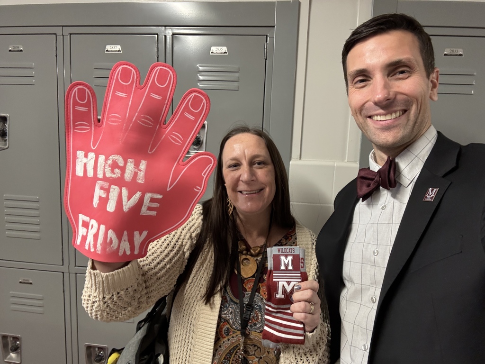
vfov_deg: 58.9
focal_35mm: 23
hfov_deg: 73.9
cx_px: 242
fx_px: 322
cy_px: 182
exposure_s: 1/40
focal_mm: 2.69
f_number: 1.9
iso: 250
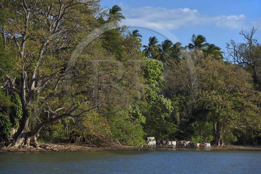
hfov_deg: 12.8
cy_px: 87
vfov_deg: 8.6
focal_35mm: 160
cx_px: 130
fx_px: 1159
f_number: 8
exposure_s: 1/400
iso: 200
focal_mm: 160
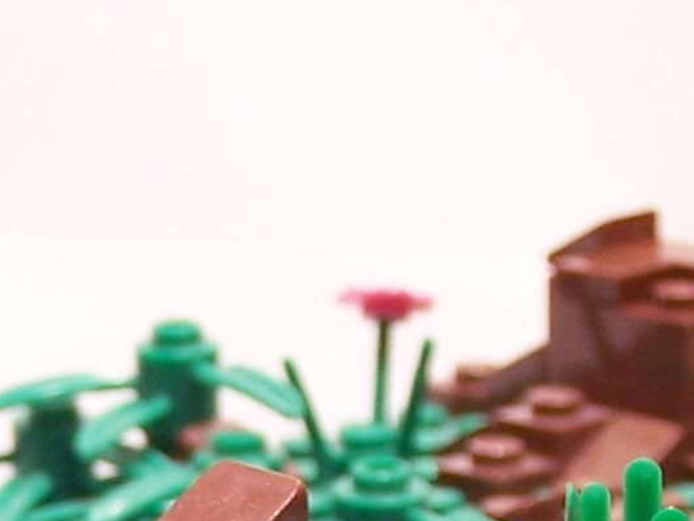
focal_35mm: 232
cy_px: 774
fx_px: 4652
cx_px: 137
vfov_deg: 6.3
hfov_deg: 8.5
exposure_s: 1/3
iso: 80
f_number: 3
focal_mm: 8
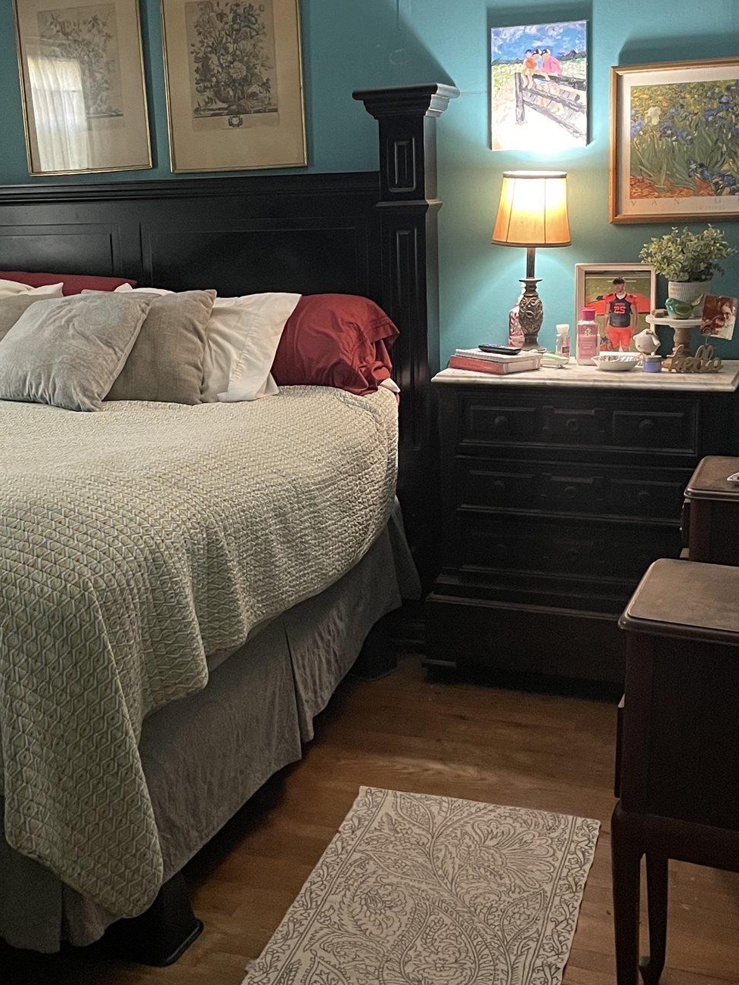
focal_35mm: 46
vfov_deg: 41.1
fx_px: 1309
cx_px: 274
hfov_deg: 31.4
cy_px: 402
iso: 640
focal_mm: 4.2
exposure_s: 1/30
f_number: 1.6
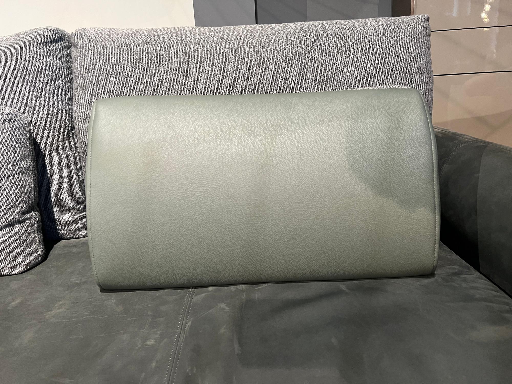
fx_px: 385
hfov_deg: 67.3
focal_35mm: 26
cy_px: 192
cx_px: 256
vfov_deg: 53.1
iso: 250
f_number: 1.5
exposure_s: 1/50
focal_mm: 5.7
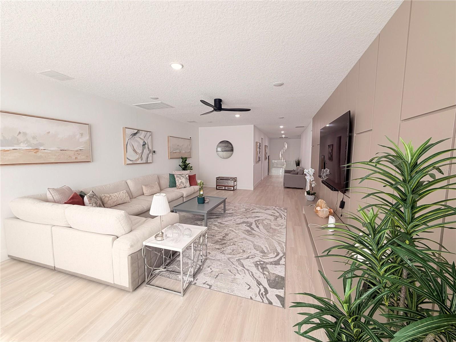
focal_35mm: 14
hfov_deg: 102.1
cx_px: 228
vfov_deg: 85.7
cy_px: 171
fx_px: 184
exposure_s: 1/120
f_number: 2.2
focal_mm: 2.22
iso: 50
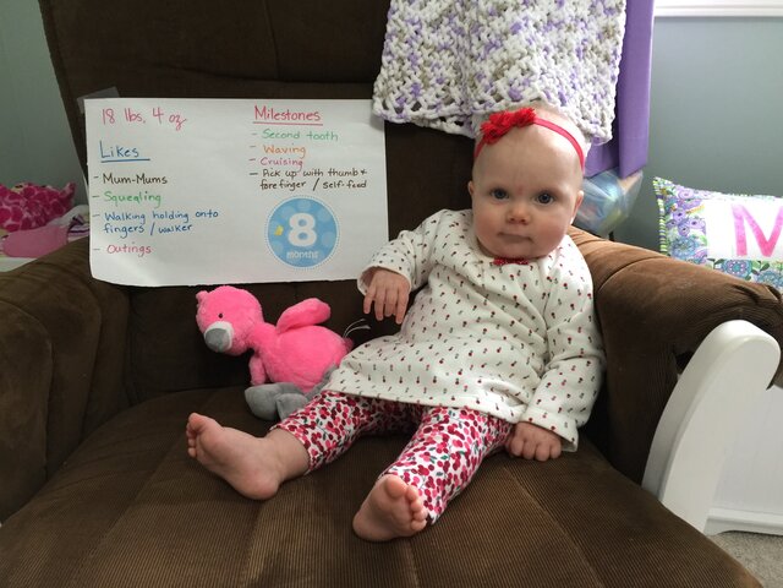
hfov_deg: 61.7
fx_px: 656
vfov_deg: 48.2
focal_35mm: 29
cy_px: 294
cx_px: 392
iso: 100
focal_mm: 4.15
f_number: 2.2
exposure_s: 1/15
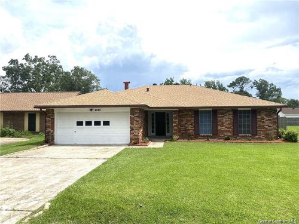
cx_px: 150
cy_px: 112
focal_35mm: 26
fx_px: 225
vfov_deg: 53.1
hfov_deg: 67.3
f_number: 1.8
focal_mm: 4.25
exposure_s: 1/6757
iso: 32
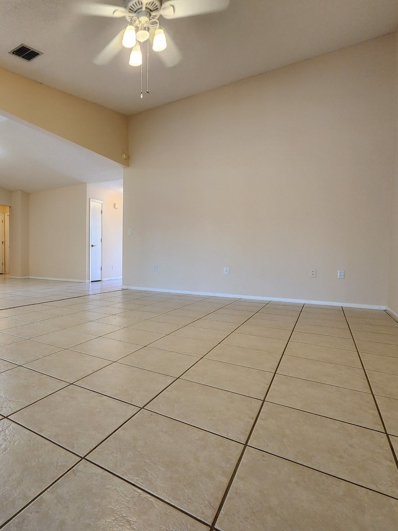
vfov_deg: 87.7
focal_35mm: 18
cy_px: 261
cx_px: 100
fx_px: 276
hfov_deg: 67.1
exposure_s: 1/60
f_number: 2.2
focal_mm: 2.2
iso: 200
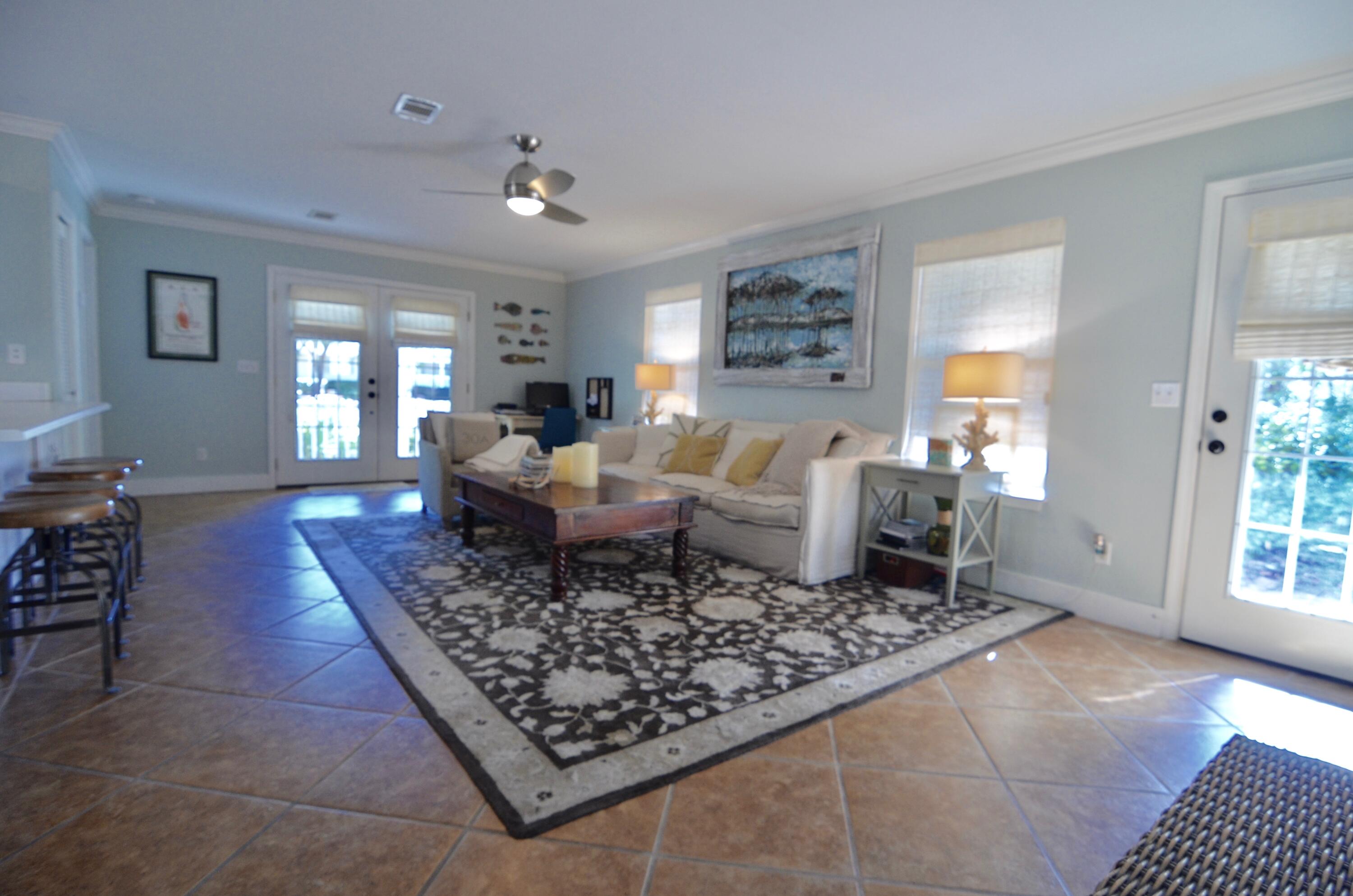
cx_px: 676
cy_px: 448
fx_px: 619
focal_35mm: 16
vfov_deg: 71.8
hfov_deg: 95.1
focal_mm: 11
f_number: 4
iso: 500
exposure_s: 1/60
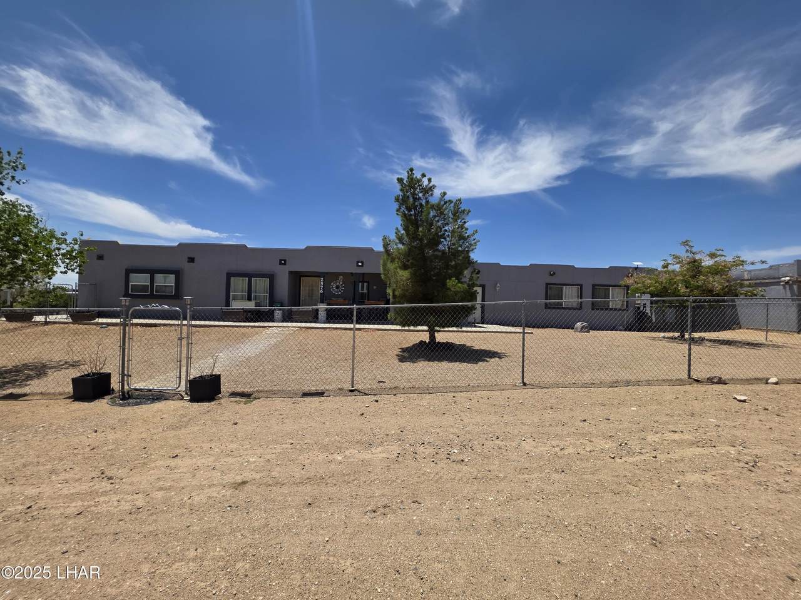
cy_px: 300
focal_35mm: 13
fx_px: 301
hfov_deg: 106.2
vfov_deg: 89.9
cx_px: 400
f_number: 1.9
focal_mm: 2.2
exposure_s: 1/3540
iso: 40
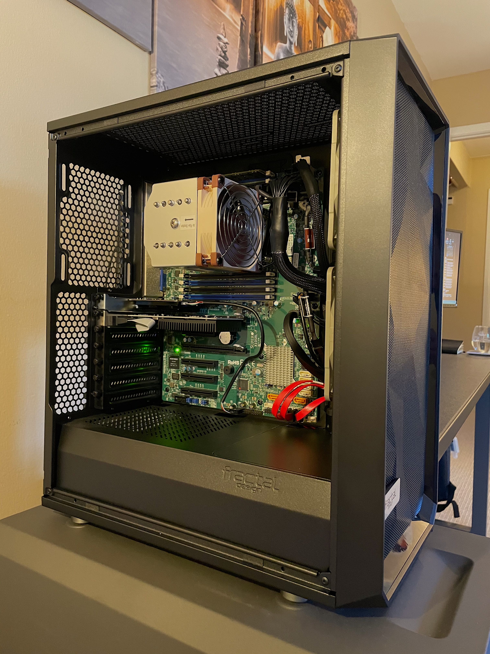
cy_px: 327
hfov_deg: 53.1
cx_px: 245
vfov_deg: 67.3
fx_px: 491
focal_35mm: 26
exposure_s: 1/40
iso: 500
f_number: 1.6
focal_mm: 4.2
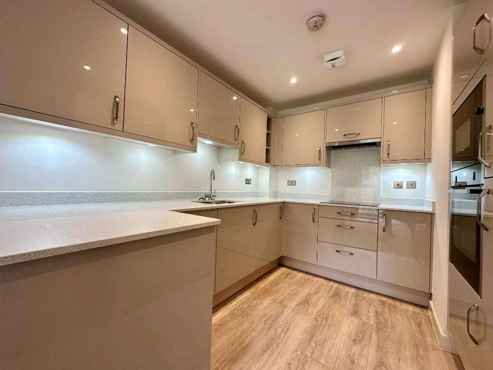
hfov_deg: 102.1
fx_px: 199
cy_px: 185
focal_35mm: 14
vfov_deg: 85.7
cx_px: 246
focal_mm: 2.22
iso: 125
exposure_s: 1/100
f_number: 2.2
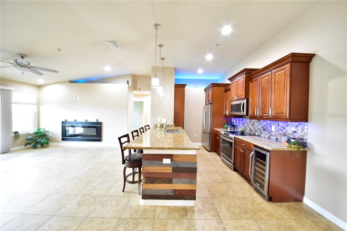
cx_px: 174
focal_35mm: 12
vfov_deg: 90.0
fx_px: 116
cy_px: 116
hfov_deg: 112.6
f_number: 9
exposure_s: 1/13
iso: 4000
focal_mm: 12
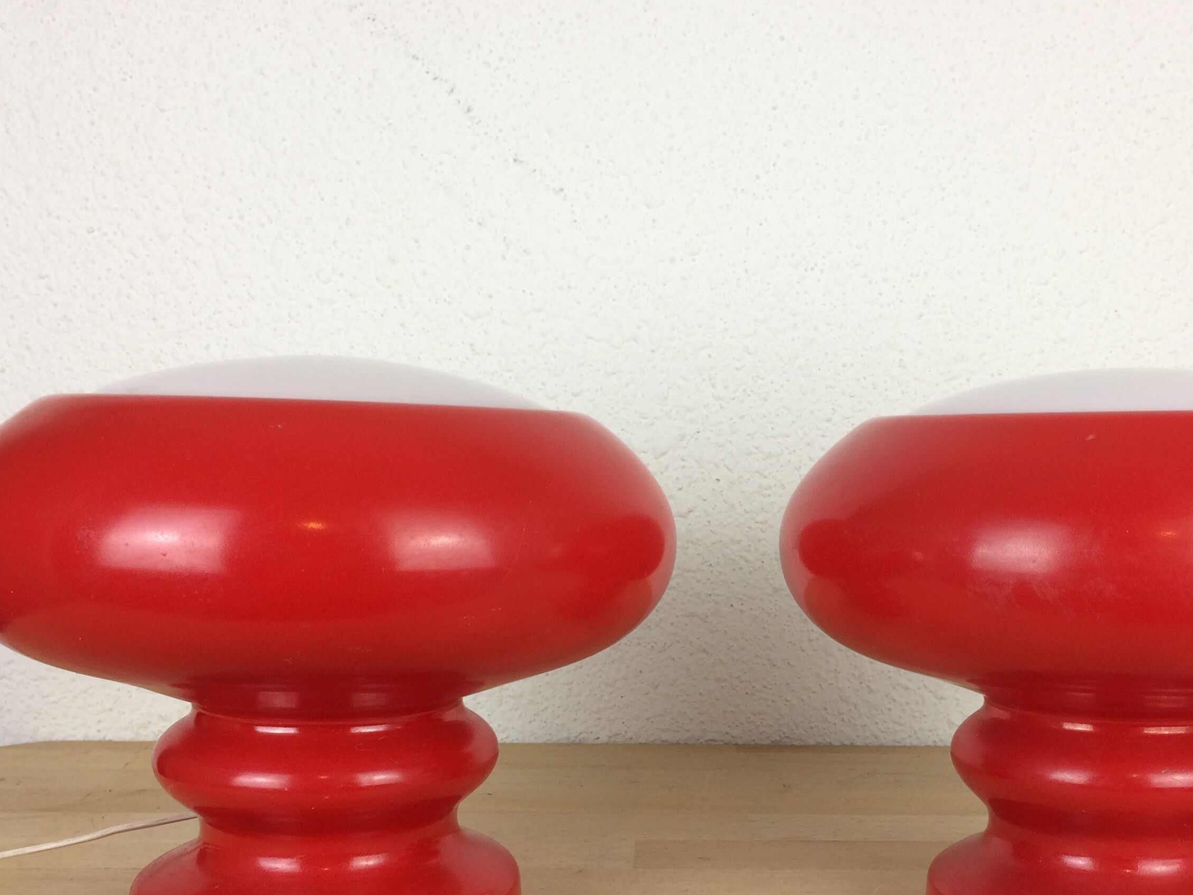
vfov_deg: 33.9
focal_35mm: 42
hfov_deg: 44.6
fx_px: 1447
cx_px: 715
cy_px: 619
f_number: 2.2
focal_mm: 4.15
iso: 32
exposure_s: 1/50
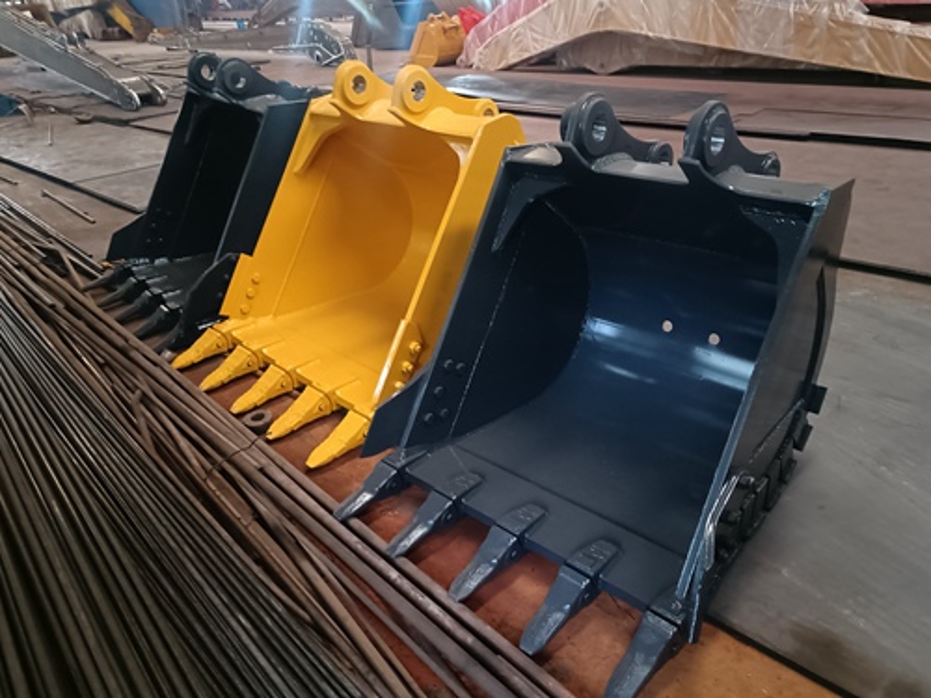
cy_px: 349
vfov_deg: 51.4
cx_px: 466
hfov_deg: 65.3
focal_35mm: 27
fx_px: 726
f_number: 1.9
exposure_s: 1/16.7
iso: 10139
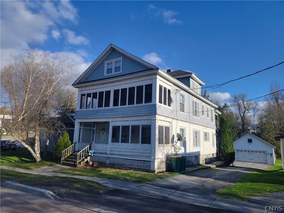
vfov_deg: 56.8
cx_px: 142
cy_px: 106
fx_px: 197
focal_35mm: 24
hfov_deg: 71.6
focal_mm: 6.7
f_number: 1.8
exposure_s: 1/775
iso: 16
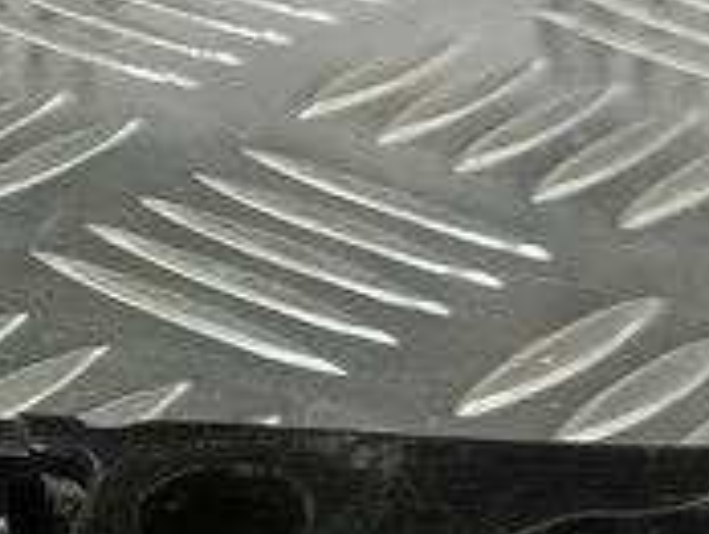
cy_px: 448
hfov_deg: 12.5
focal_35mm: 135
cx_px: -790
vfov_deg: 11.0
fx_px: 2769
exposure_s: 1/50
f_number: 1.6
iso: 145
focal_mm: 4.11
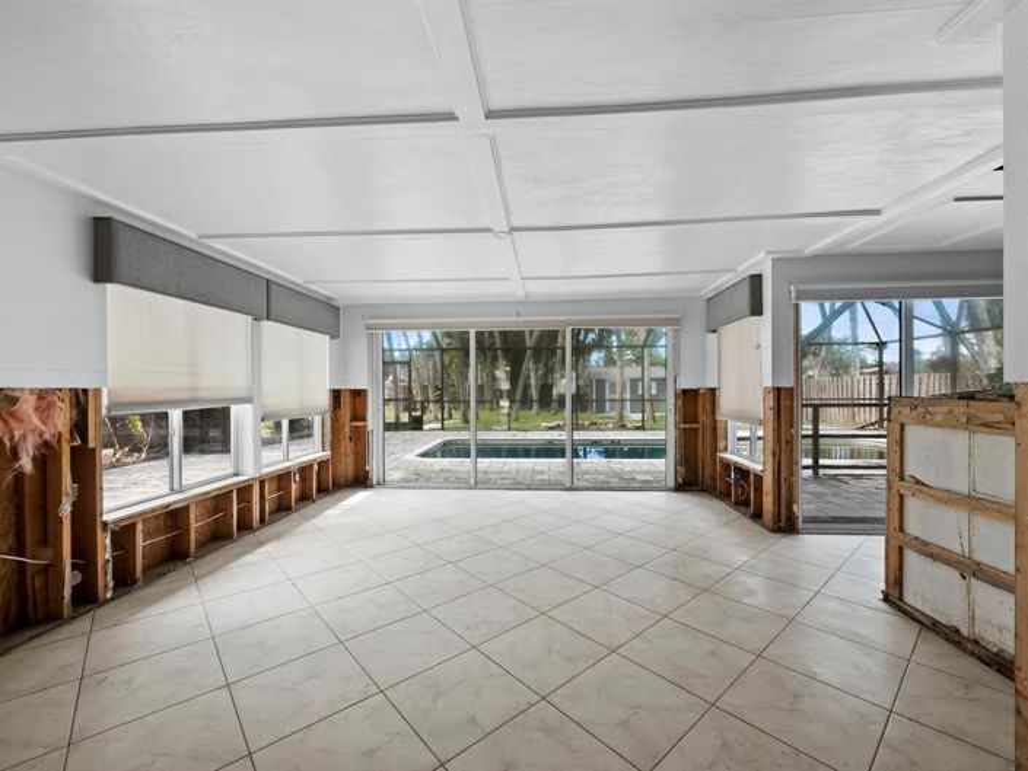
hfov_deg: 102.1
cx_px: 514
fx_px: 416
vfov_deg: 85.7
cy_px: 386
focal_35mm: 14
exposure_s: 1/4
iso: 400
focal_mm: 7
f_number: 11
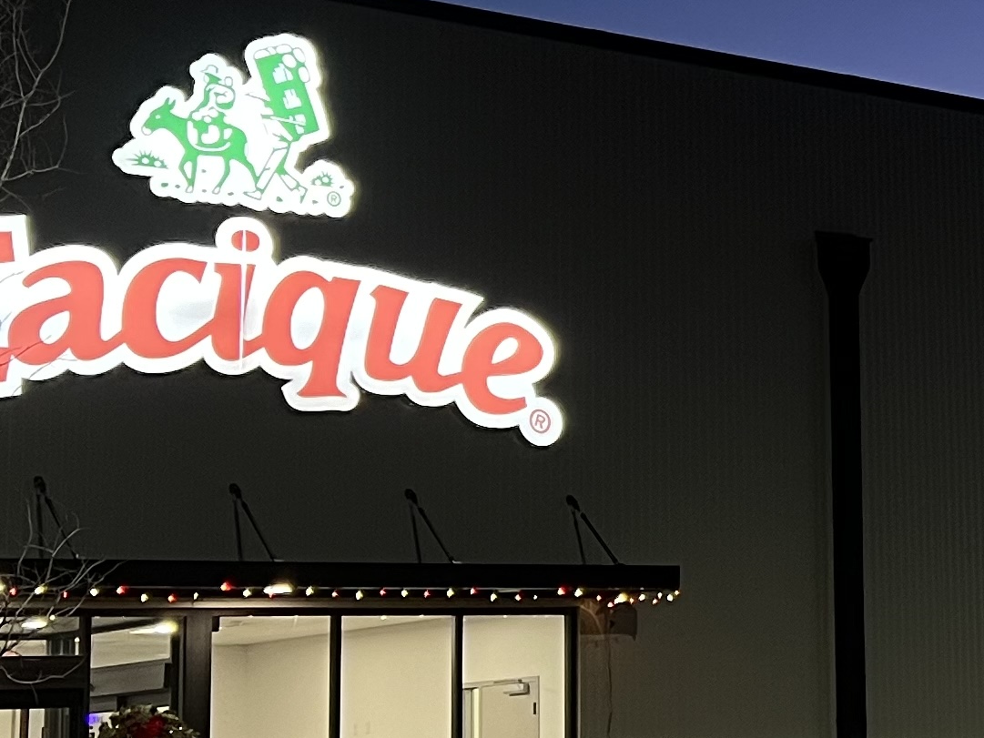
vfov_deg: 15.2
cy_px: 262
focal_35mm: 97
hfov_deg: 18.9
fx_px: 2758
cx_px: 1231
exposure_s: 1/60
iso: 200
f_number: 1.5
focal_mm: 5.7
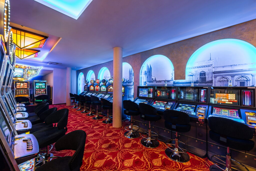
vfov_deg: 81.3
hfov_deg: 104.2
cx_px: 128
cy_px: 86
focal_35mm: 14
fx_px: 100
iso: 100
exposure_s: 10
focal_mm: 14
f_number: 13
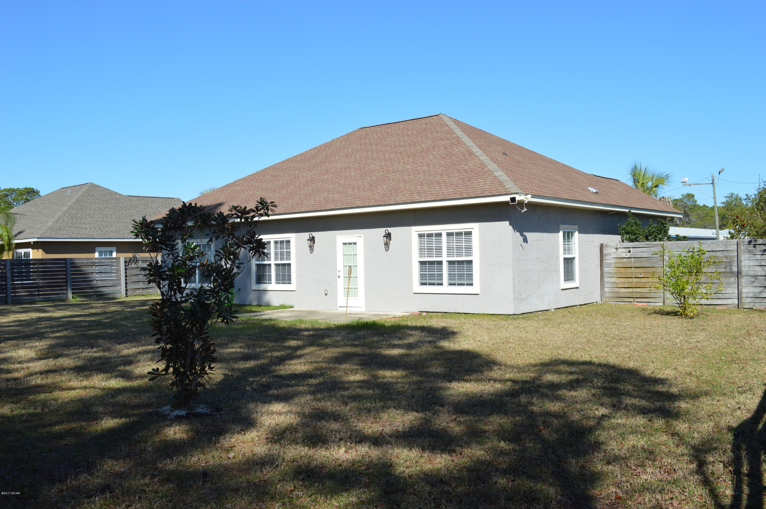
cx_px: 383
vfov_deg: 39.9
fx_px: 701
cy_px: 254
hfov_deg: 57.3
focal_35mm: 33
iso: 100
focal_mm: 22
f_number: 8
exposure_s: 1/250
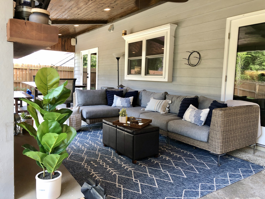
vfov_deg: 49.7
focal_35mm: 28
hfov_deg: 63.4
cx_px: 132
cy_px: 100
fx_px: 214
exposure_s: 1/40
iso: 25
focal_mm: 3.99
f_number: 1.8
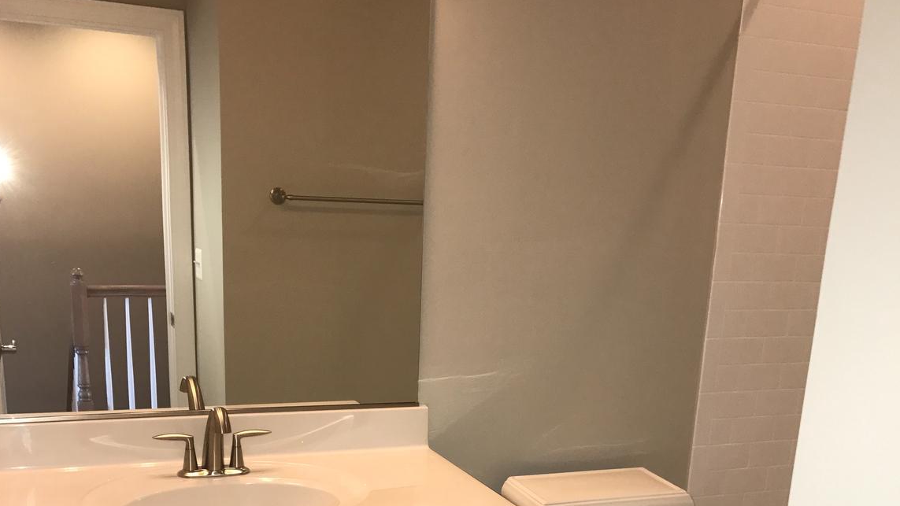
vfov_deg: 27.4
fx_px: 978
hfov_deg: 49.4
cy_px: 500
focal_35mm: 41
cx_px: 448
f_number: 1.8
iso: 50
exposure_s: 1/30
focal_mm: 3.99
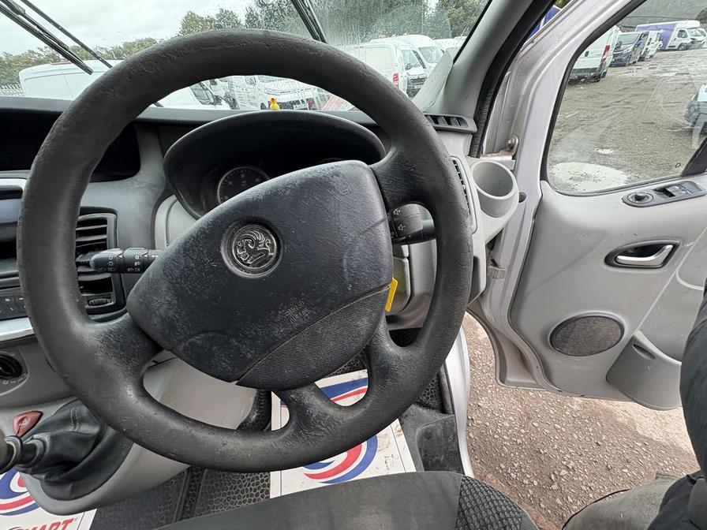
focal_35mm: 14
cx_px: 354
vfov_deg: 85.7
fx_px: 286
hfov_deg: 102.1
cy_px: 265
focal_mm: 2.22
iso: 80
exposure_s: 1/140
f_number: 2.2
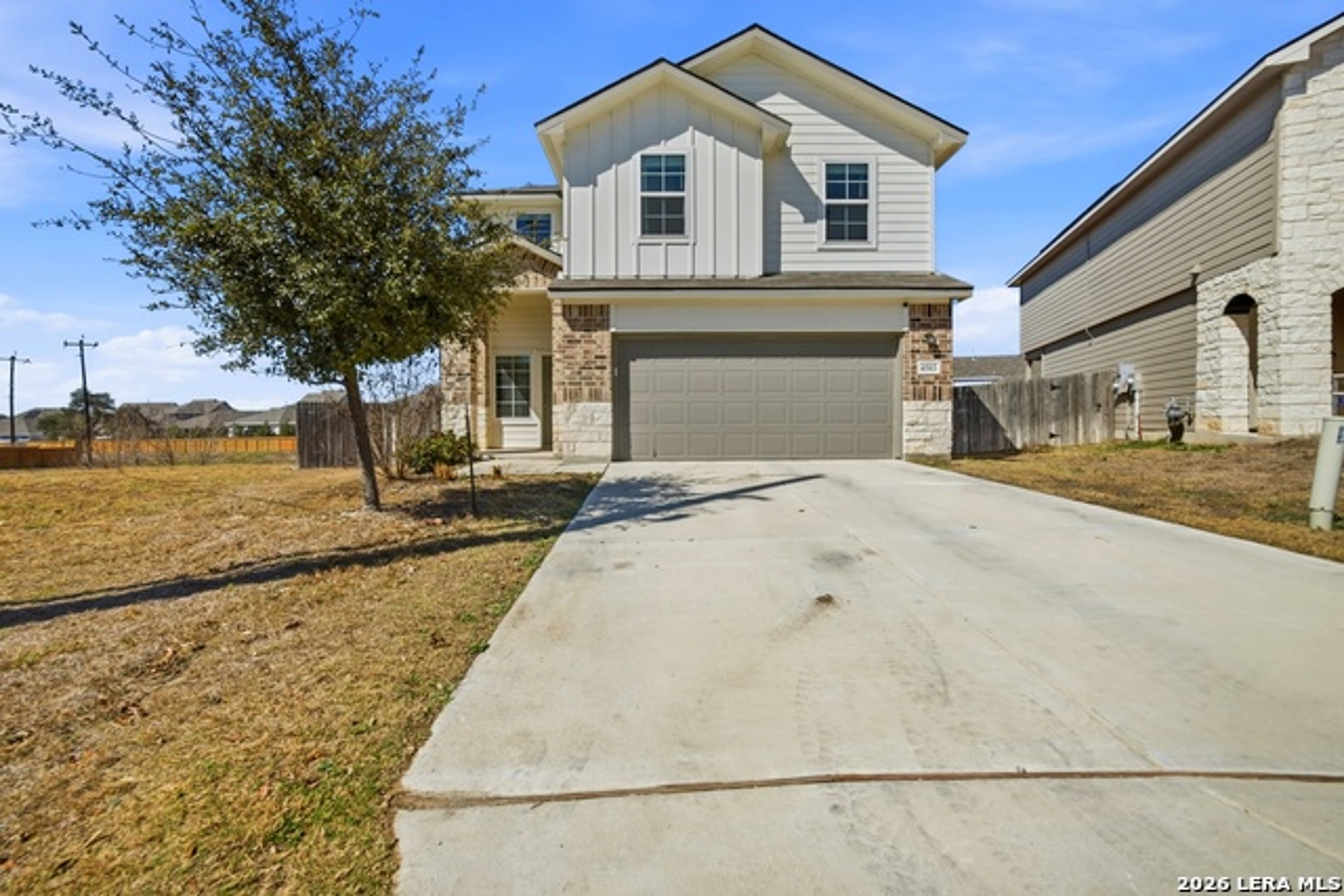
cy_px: 448
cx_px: 672
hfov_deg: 108.3
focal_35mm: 13
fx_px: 485
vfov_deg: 85.5
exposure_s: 1/4000
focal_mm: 9
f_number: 9
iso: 250
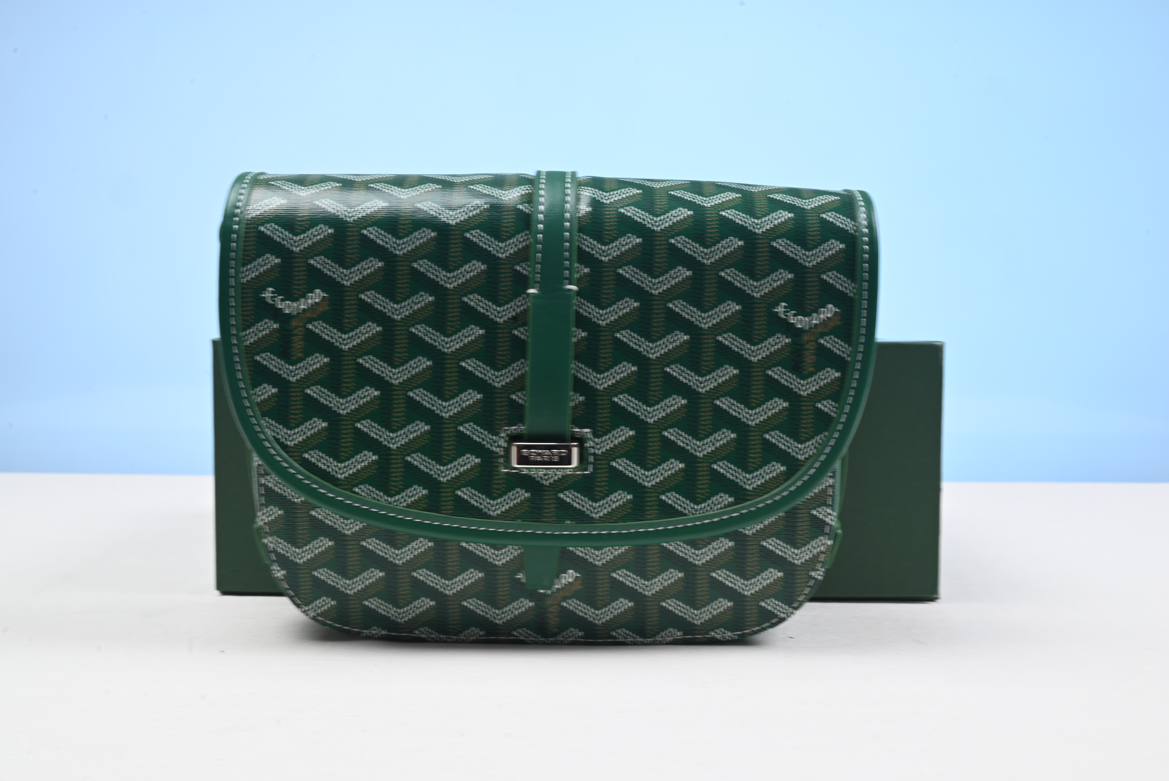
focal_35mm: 40
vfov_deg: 33.4
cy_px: 390
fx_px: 1299
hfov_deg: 48.4
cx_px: 584
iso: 100
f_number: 16
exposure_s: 1/2
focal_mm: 40
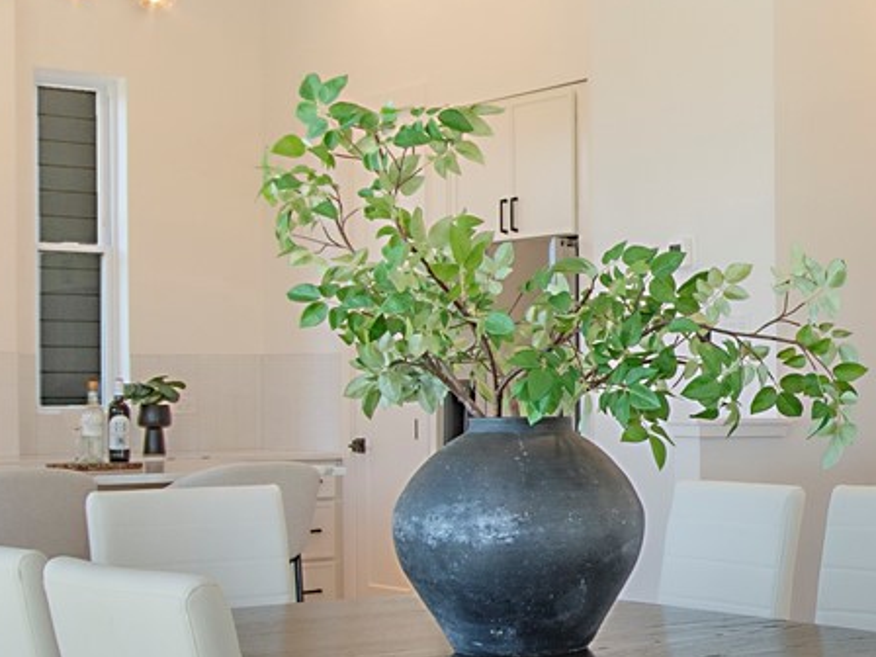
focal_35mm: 70
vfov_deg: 21.0
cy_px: 391
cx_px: 1001
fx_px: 1771
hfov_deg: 25.4
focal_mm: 10
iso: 100
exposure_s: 1/50
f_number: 11
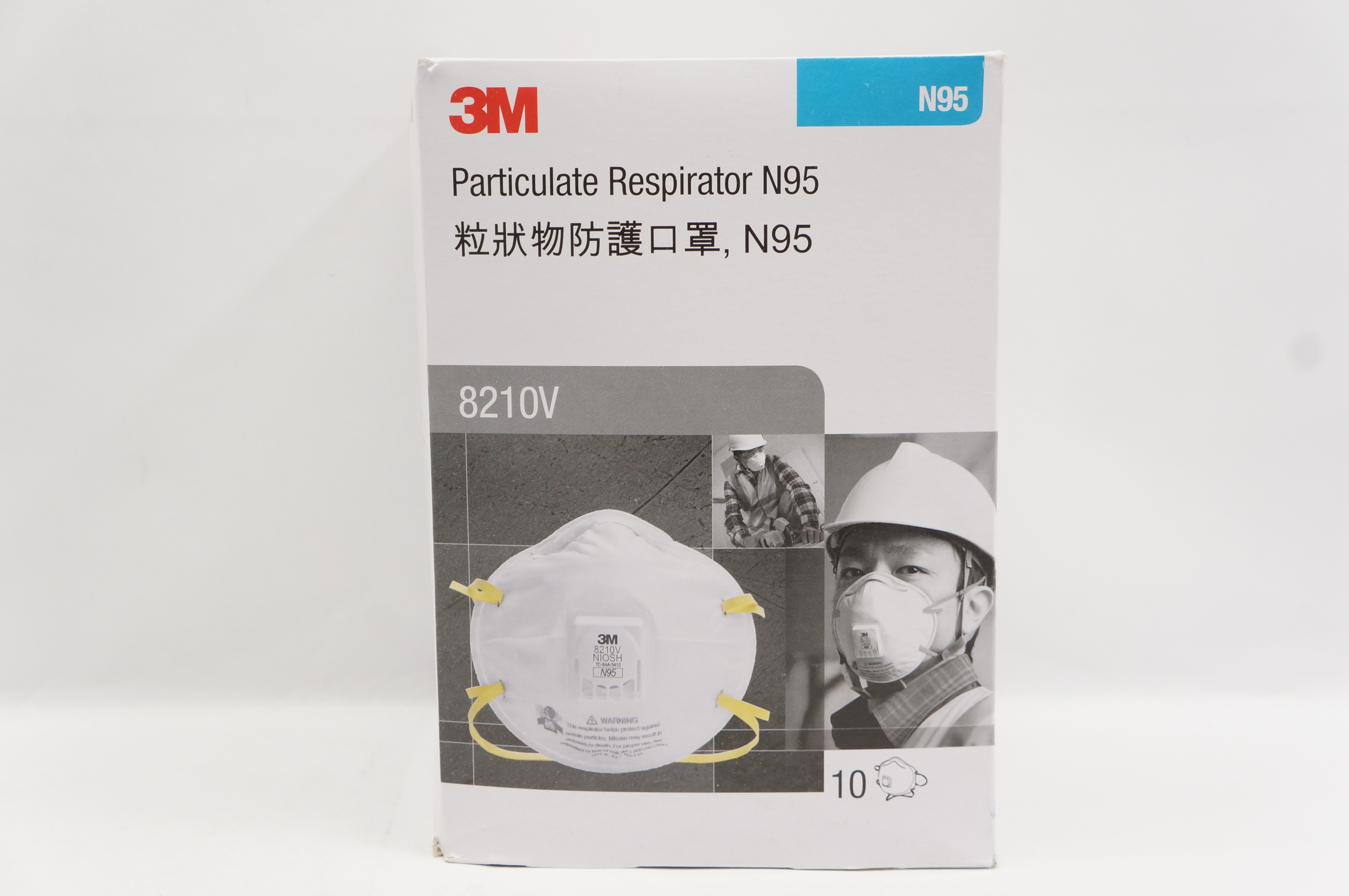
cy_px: 448
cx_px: 682
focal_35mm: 49
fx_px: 1834
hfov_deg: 40.4
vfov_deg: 27.5
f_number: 6.3
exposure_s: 1/125
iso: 800
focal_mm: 32
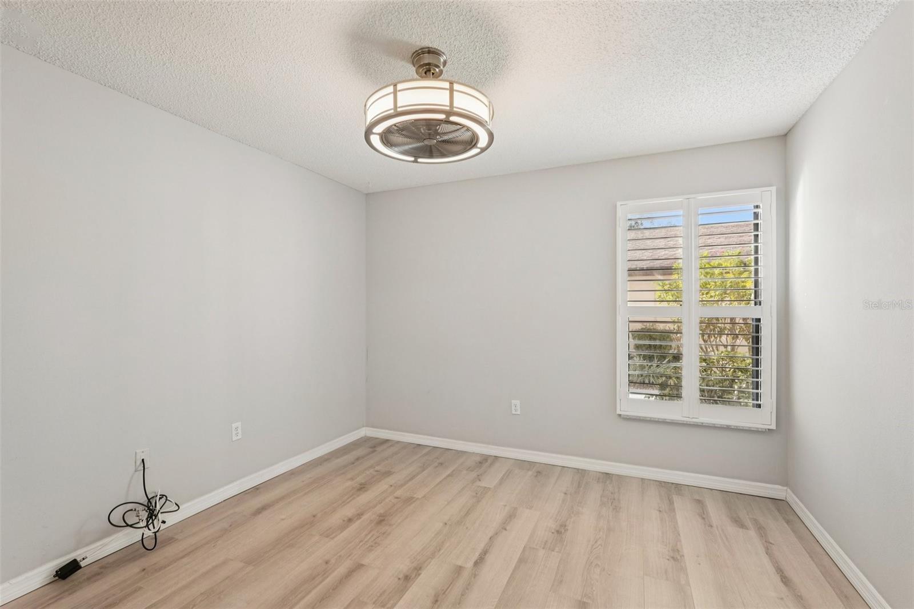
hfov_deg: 96.7
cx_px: 457
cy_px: 304
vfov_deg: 73.7
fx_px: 406
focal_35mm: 16
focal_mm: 16
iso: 400
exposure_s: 1/20
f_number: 8
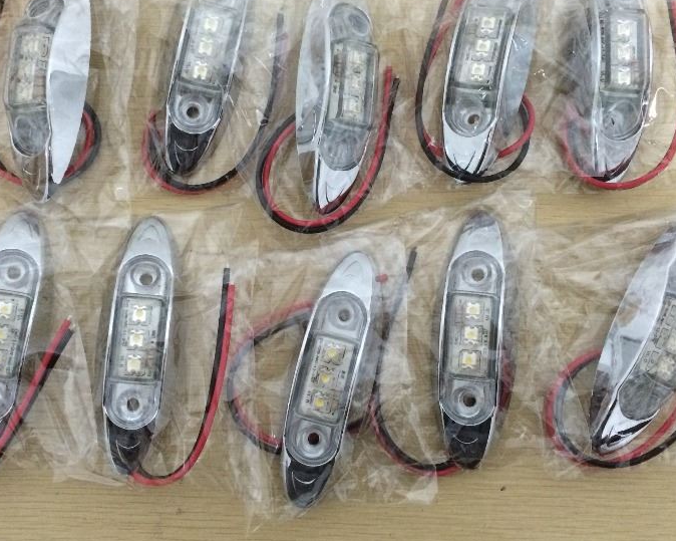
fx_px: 840
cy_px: 233
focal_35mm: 42
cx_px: 315
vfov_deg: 35.6
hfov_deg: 43.8
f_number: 2.2
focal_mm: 4.15
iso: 320
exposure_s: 1/33
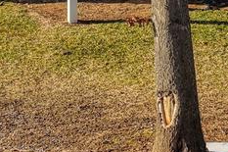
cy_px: -212
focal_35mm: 173
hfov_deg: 11.8
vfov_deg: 7.4
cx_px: 186
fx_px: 1095
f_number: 2.8
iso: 320
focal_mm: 14.4
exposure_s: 1/1000
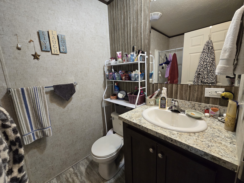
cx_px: 122
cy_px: 92
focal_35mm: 13
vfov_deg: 89.9
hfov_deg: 106.2
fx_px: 92
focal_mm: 2.2
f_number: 2.2
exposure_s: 1/60
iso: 320
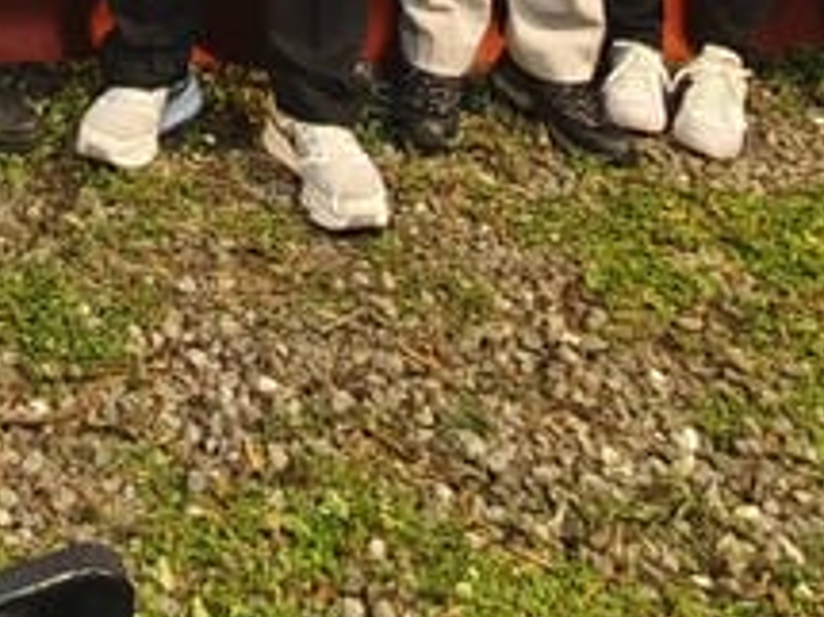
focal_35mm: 67
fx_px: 1594
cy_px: -606
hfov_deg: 26.8
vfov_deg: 16.7
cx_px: -61
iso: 800
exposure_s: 1/60
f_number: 1.8
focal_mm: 2.03
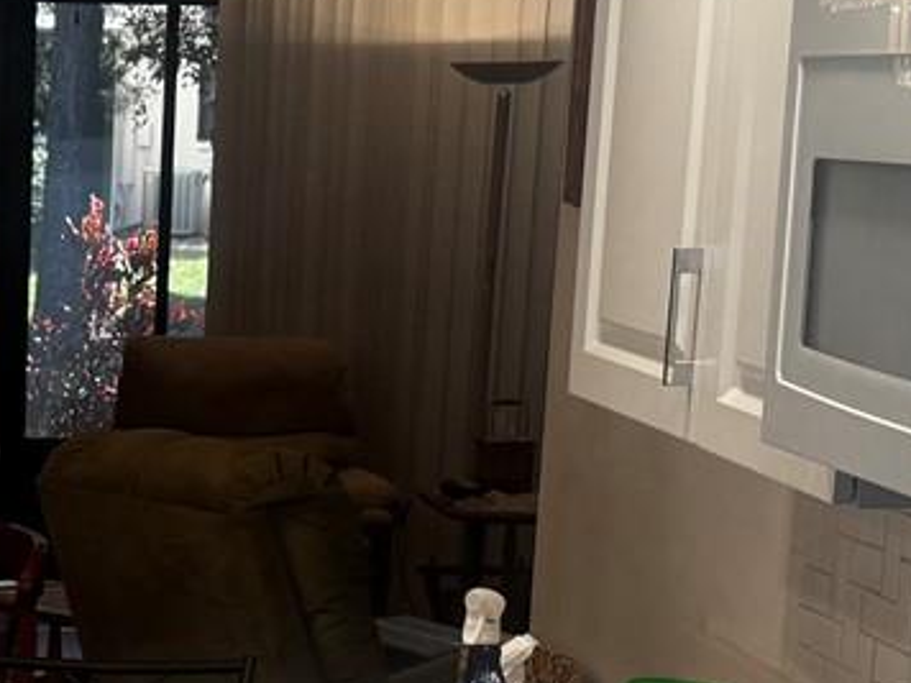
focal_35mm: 108
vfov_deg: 13.5
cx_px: -41
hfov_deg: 17.7
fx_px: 2842
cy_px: 719
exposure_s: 1/120
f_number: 1.78
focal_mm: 6.76
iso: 80
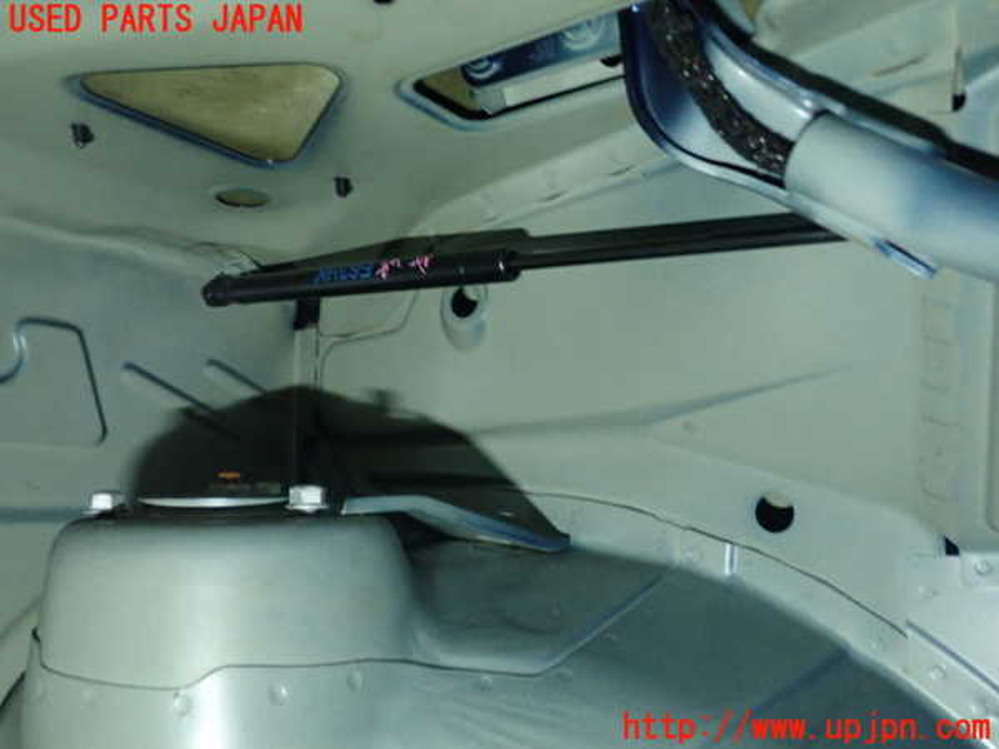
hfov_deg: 60.0
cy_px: 374
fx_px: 866
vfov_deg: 46.8
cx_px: 500
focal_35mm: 30
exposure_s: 1/30
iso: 1000
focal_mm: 5.5
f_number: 2.3
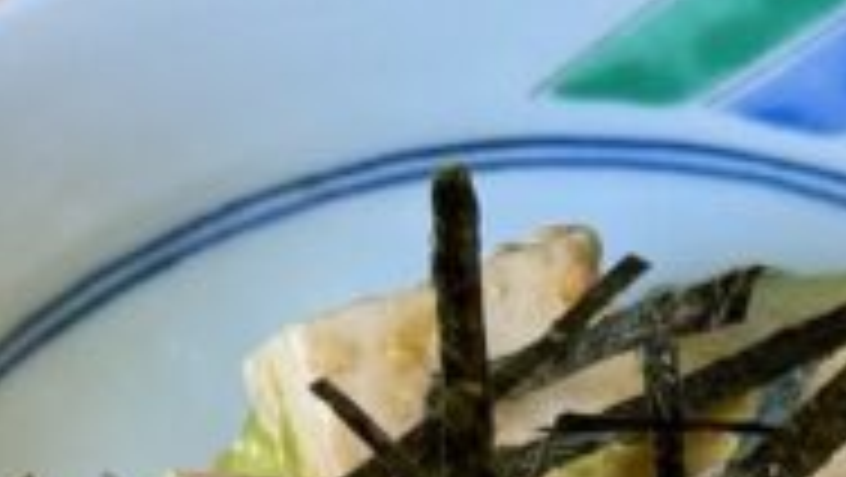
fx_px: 4803
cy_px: 1044
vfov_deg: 5.5
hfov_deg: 10.0
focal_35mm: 214
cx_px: 639
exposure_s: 1/60
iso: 125
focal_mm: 6.76
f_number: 1.78
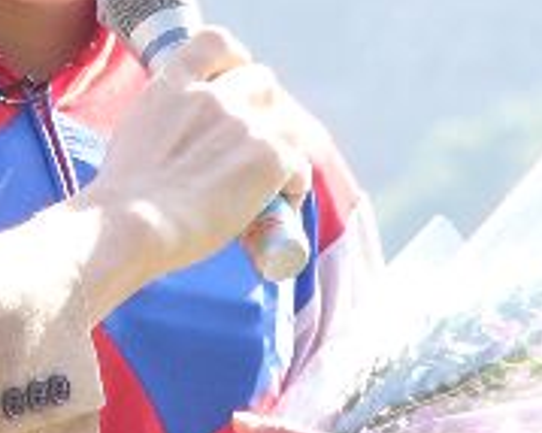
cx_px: -3
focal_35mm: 958
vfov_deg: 1.6
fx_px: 15359
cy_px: 115
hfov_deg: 2.0
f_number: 4
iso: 50
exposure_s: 1/125
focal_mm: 45.9
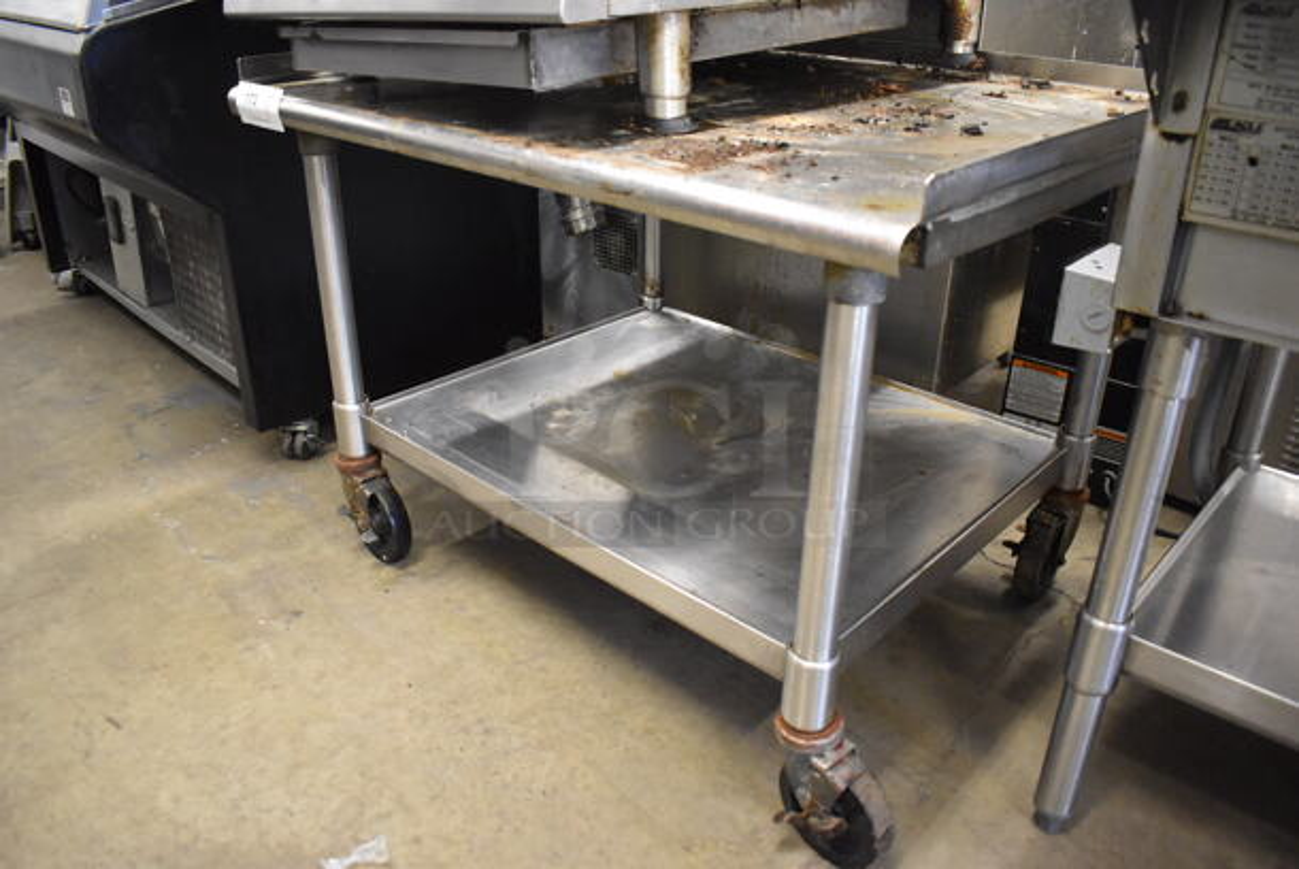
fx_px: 975
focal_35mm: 27
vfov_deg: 48.0
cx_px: 650
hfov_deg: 67.3
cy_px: 434
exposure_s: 1/125
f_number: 3.5
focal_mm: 18
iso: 5000
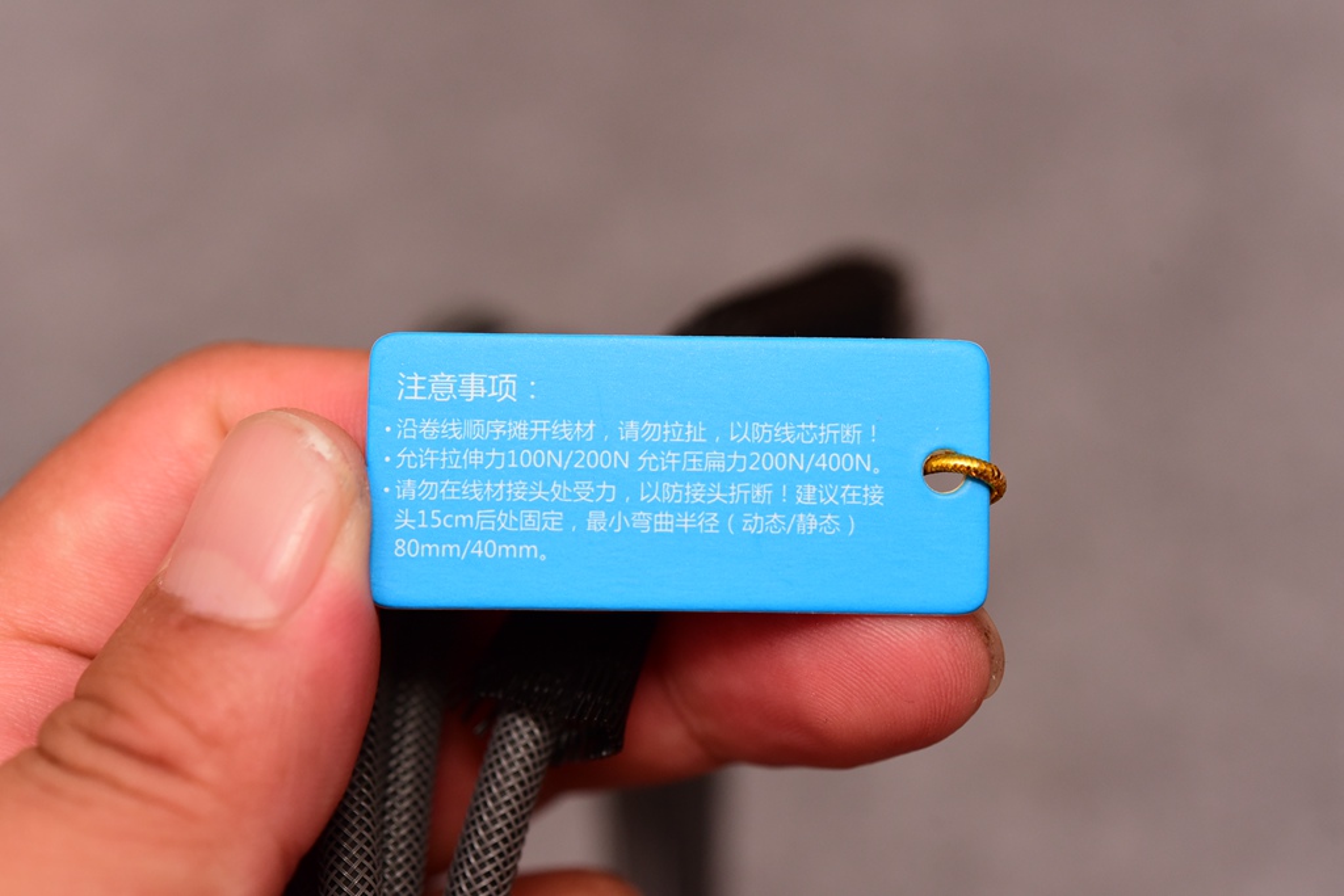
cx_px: 672
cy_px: 448
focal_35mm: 60
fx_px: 2240
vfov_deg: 22.6
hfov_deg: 33.4
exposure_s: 1/60
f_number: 5.6
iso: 1600
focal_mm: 60
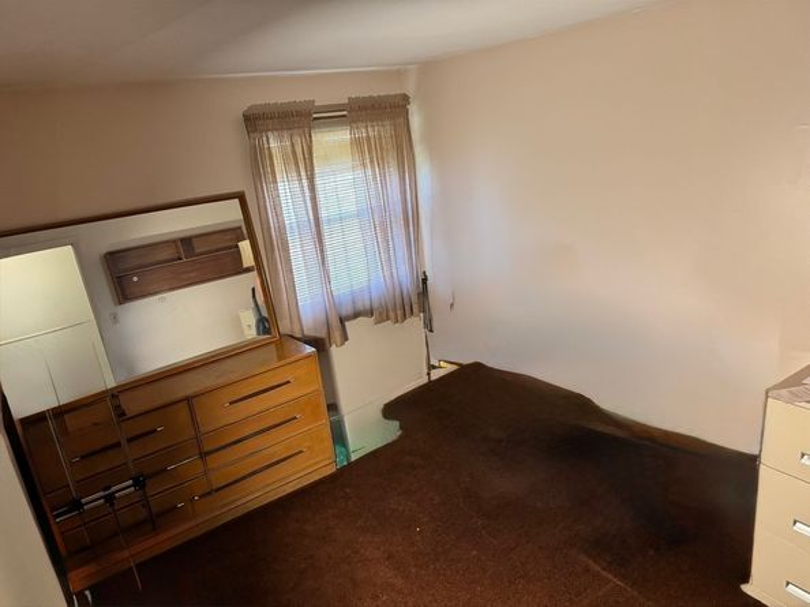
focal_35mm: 24
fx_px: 561
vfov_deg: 56.8
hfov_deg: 71.6
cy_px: 304
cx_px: 405
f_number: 1.78
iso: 640
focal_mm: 6.76
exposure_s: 1/60
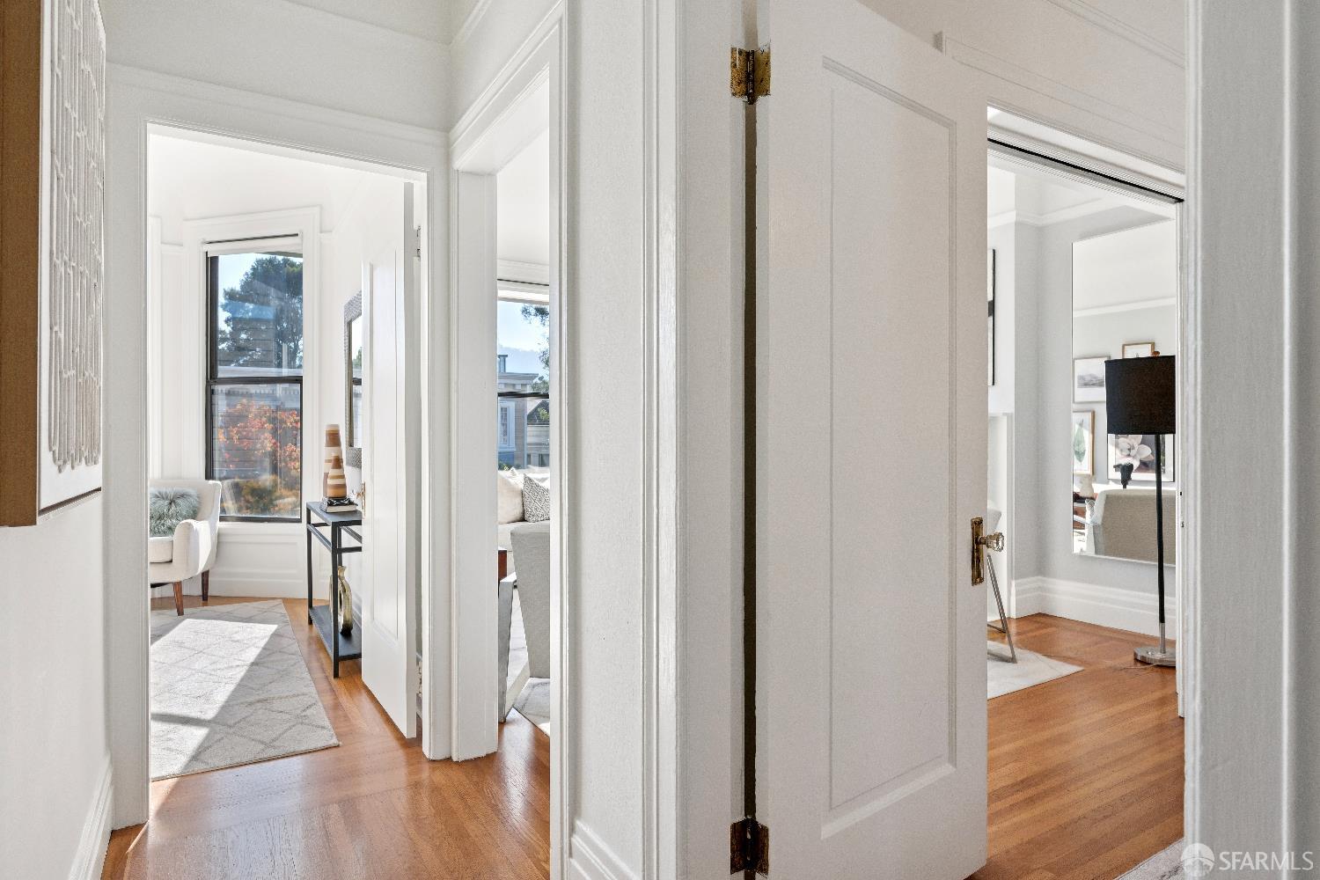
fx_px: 733
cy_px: 440
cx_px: 660
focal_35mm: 20
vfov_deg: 61.9
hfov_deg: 84.0
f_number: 8
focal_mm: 20
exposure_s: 1/100
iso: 125
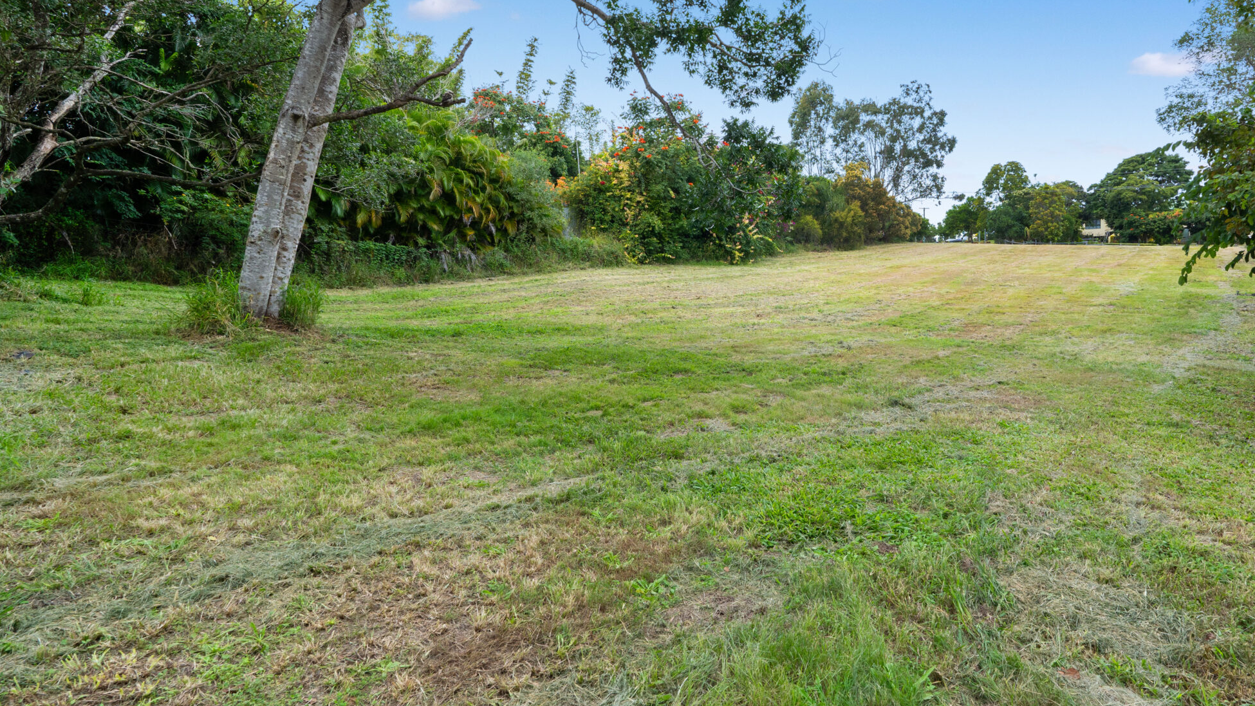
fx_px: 732
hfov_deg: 80.0
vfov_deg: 51.4
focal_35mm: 22
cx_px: 767
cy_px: 310
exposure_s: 1/100
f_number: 8
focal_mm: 16
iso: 400
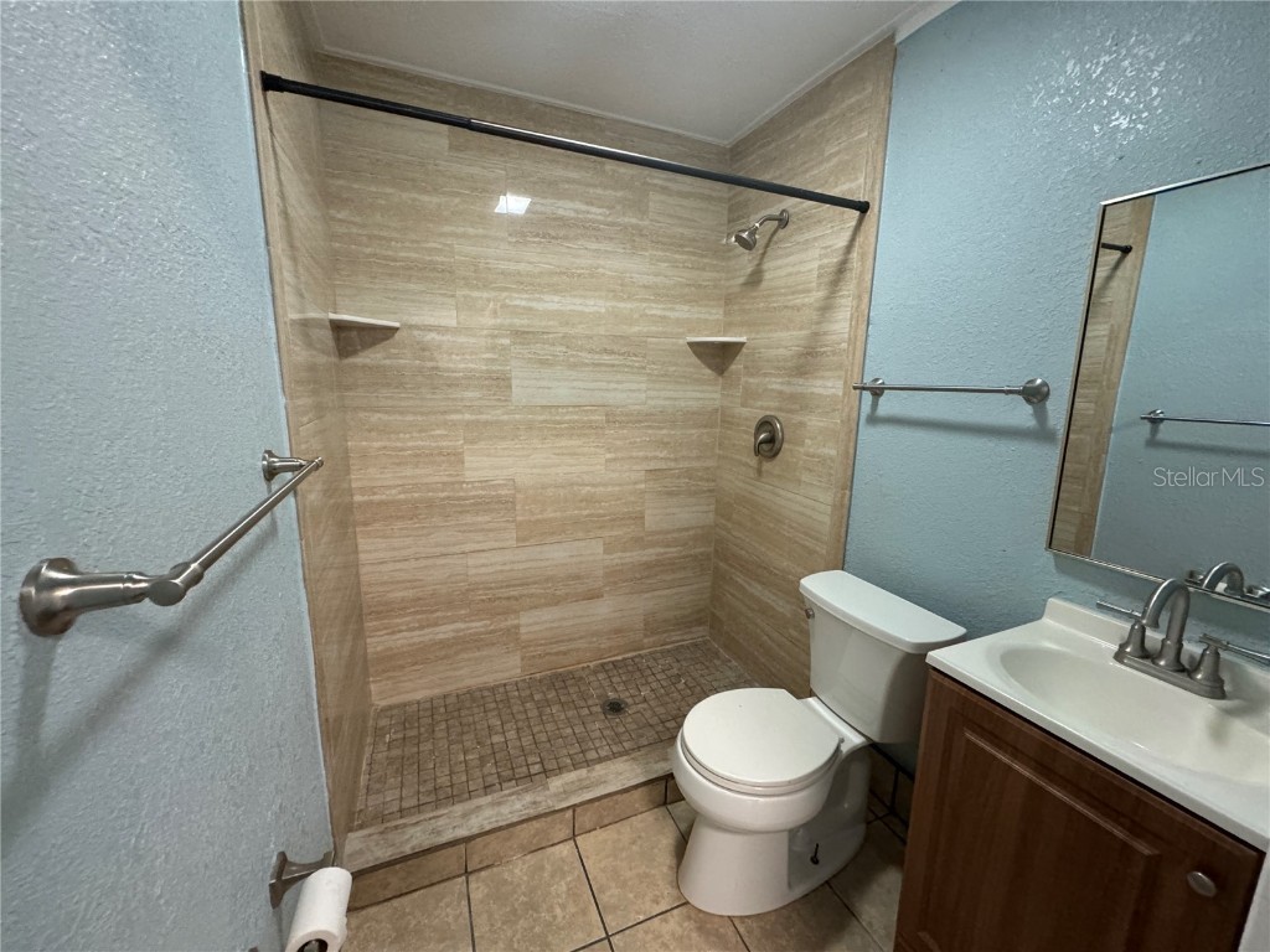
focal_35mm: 14
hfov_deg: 102.1
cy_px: 476
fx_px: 514
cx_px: 635
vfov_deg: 85.7
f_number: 2.2
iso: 500
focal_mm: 2.22
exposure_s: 1/60
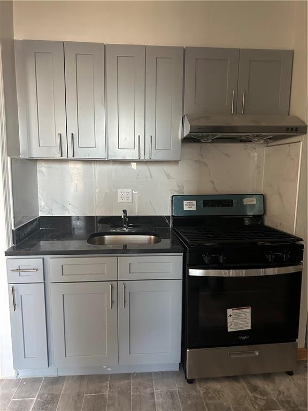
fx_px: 285
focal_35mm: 24
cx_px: 154
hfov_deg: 56.8
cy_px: 206
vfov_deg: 71.6
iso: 800
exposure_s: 1/60
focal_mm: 6.86
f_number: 1.78
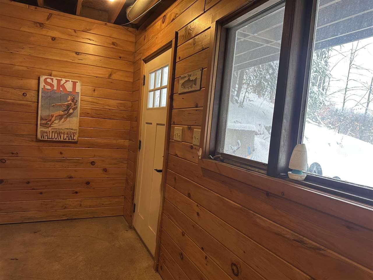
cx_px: 186
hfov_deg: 71.6
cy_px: 140
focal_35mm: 24
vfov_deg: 56.8
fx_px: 259
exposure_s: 1/91
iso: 250
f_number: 1.78
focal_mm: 6.86
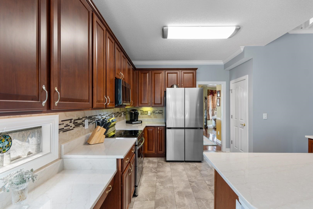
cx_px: 156
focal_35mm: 16
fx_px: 139
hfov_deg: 96.7
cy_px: 104
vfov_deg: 73.7
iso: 100
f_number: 4.8
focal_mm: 11
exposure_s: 1/10
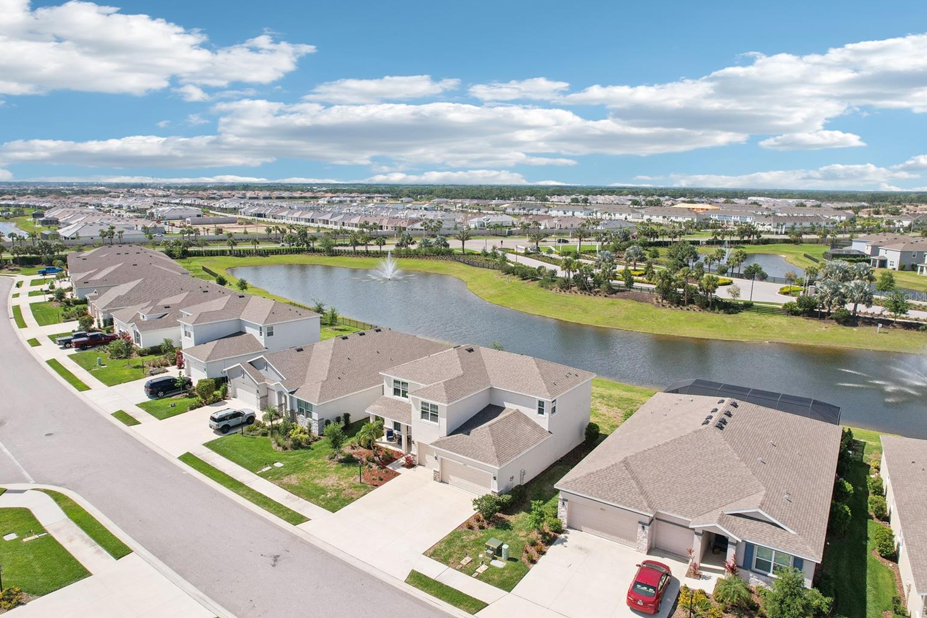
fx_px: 592
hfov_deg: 76.1
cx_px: 453
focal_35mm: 23
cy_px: 296
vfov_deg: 55.1
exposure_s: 1/3200
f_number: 2.8
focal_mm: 8.4
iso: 120
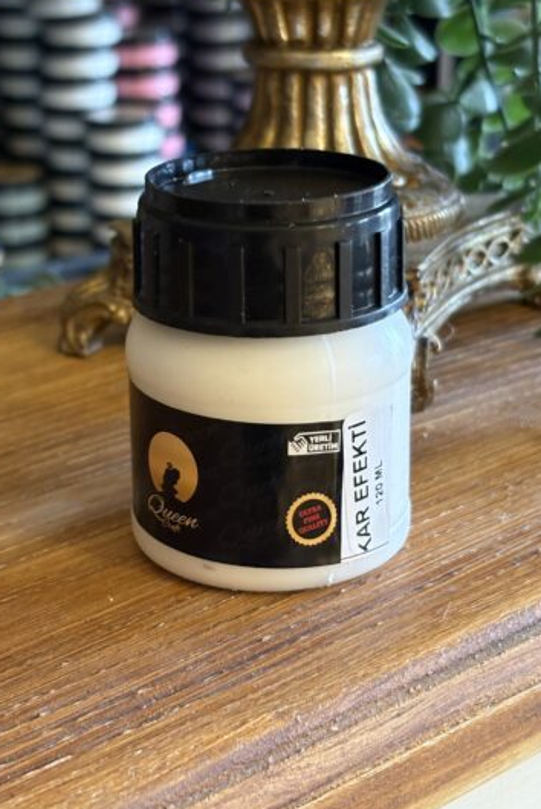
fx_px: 1531
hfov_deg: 20.0
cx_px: 219
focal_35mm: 68
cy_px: 350
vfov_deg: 29.6
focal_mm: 5.96
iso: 200
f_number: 1.6
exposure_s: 1/33
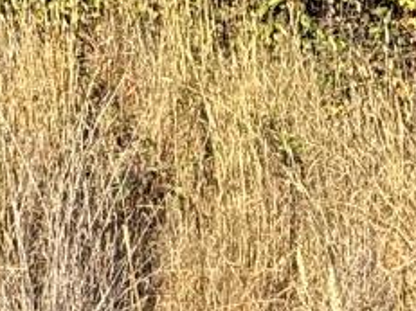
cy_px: -504
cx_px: 103
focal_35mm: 91
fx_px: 1093
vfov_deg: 12.0
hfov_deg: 21.4
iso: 50
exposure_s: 1/1285
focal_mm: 2.22
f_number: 2.2
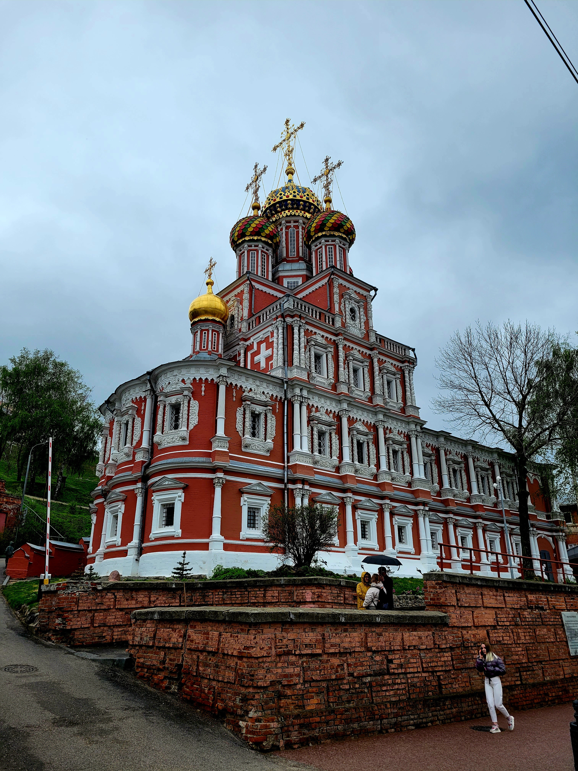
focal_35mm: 26
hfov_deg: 53.1
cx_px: 289
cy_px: 386
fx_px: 579
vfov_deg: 67.3
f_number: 1.8
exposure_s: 1/2000
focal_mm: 5.4
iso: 40
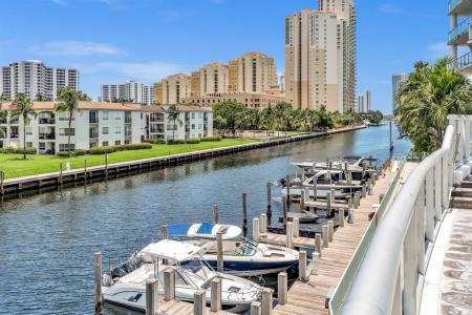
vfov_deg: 45.0
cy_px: 158
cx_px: 236
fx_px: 380
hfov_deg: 63.7
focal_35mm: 29
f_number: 8
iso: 200
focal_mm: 29
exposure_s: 1/500
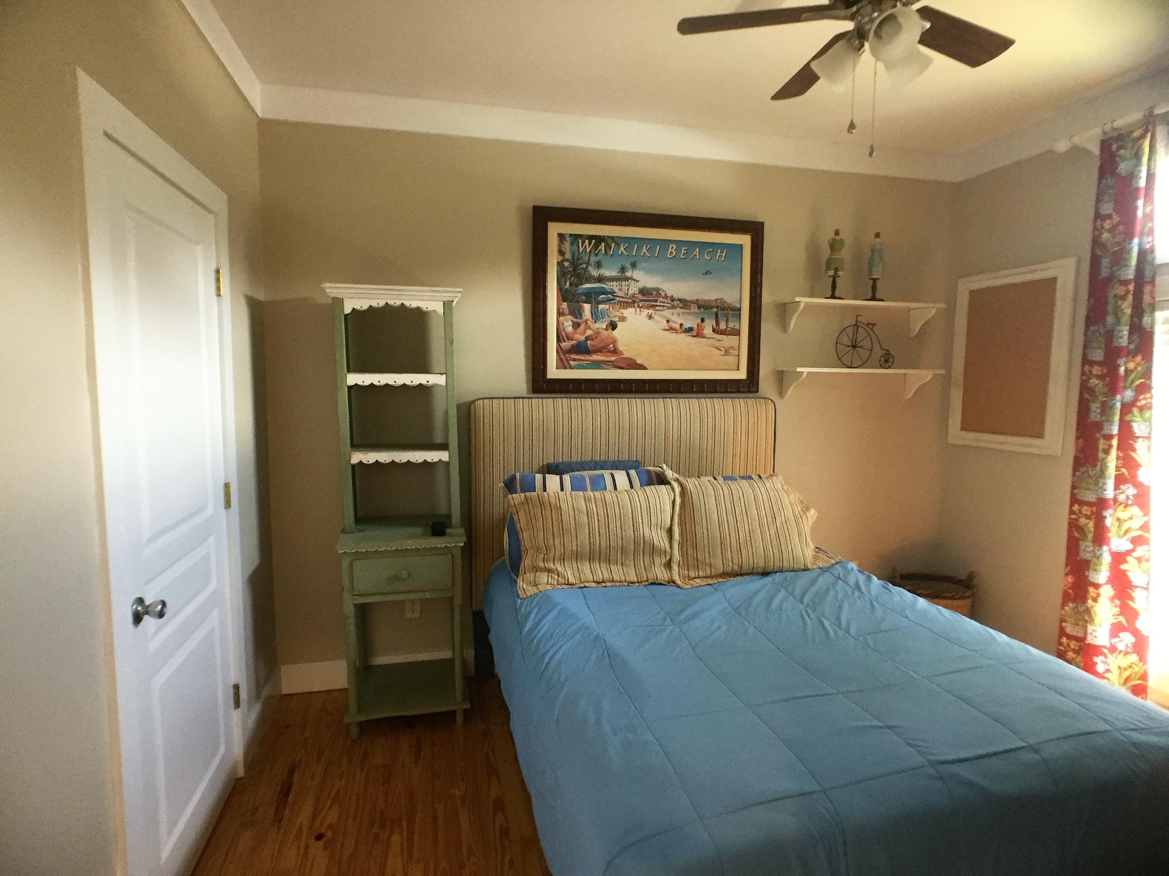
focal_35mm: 29
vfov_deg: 48.2
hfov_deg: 61.7
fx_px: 979
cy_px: 438
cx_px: 584
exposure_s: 1/30
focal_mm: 4.15
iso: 200
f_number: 2.2
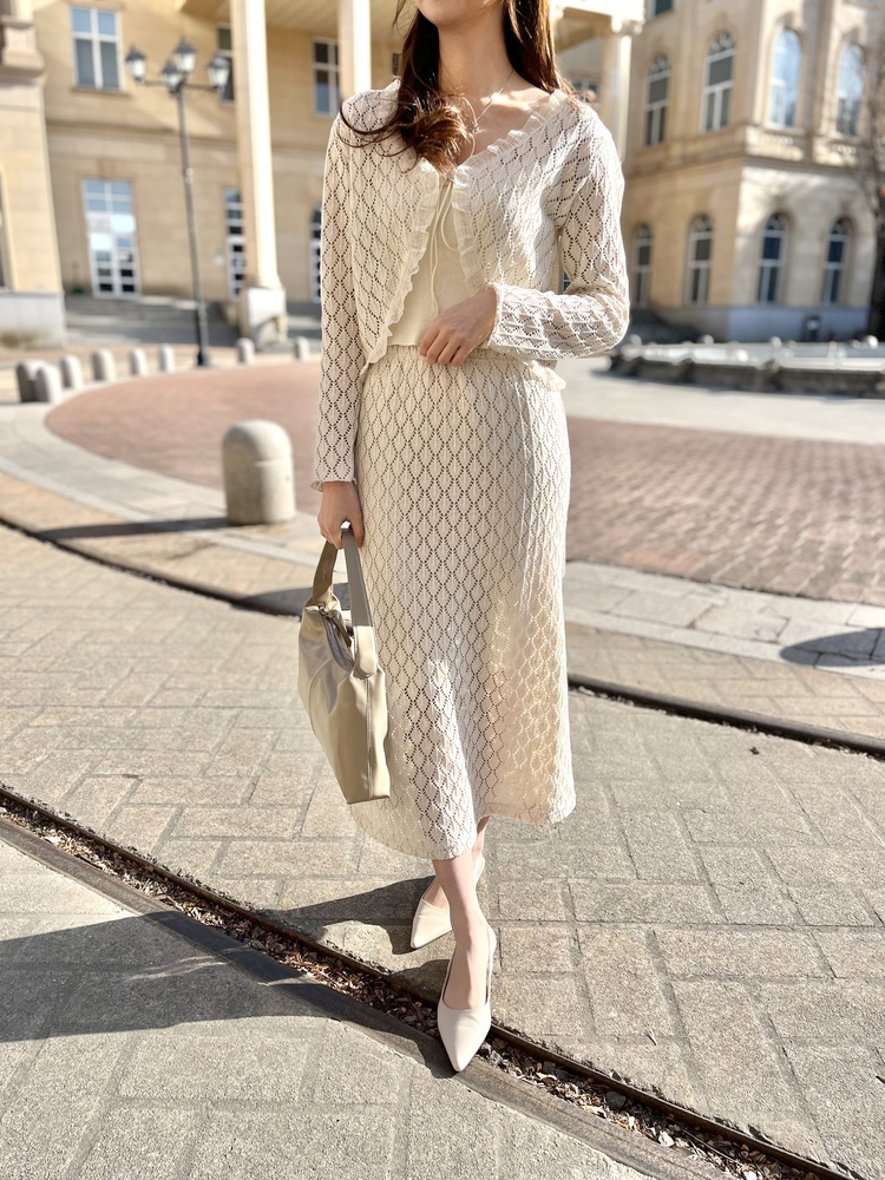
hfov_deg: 53.1
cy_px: 590
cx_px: 442
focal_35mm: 26
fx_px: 886
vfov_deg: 67.3
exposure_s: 1/2463
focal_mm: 5.1
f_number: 1.6
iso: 50
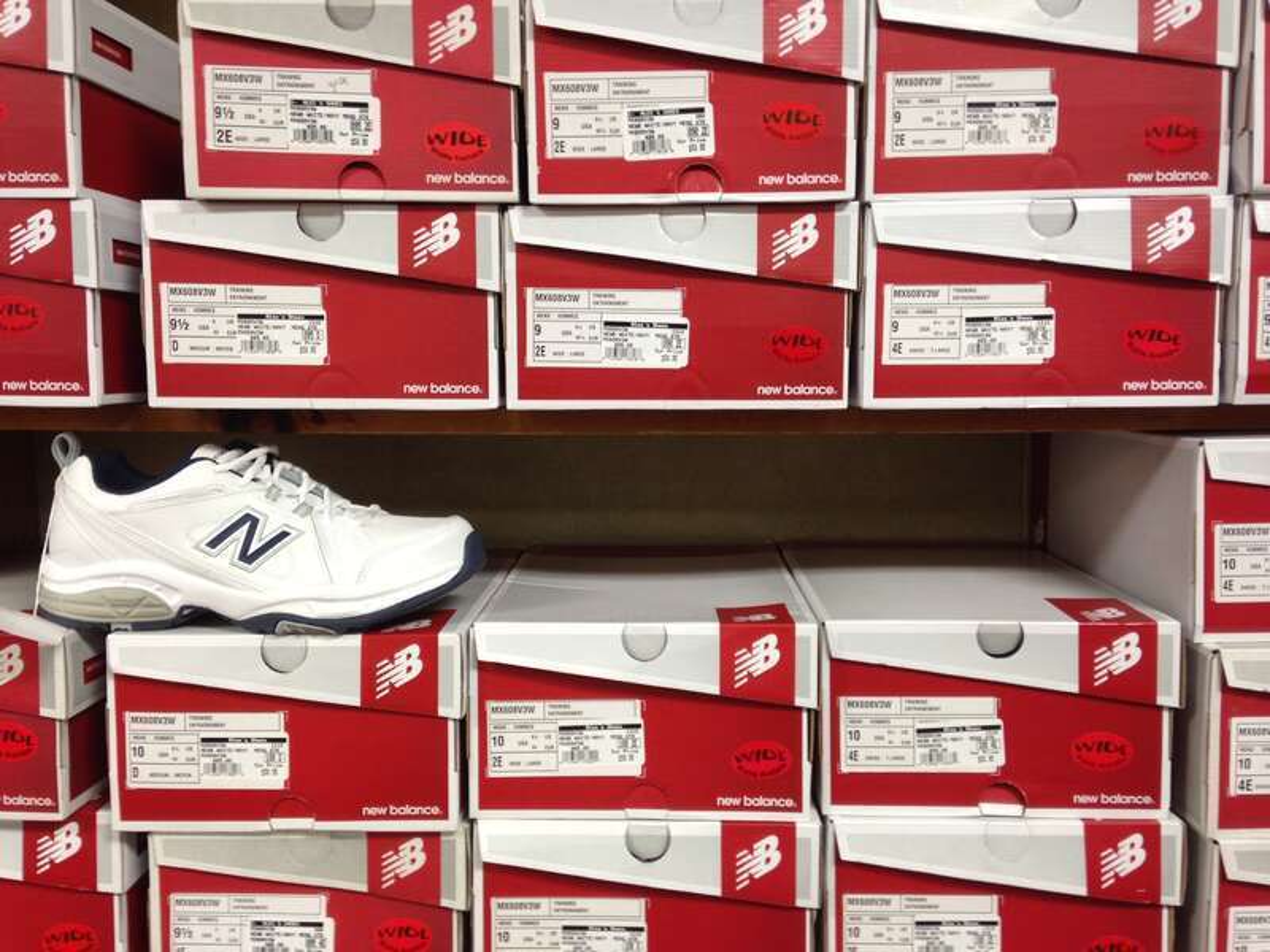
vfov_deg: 42.9
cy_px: 476
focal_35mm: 33
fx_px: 1211
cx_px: 635
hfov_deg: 55.4
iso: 80
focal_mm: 4.12
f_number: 2.4
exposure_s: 1/20
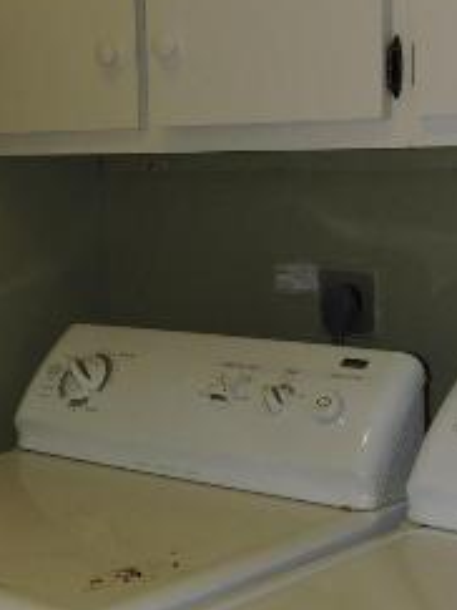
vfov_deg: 25.5
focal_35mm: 76
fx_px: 1339
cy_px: 412
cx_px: 151
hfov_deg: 19.3
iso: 200
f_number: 3.3
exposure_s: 1/30
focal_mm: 4.3
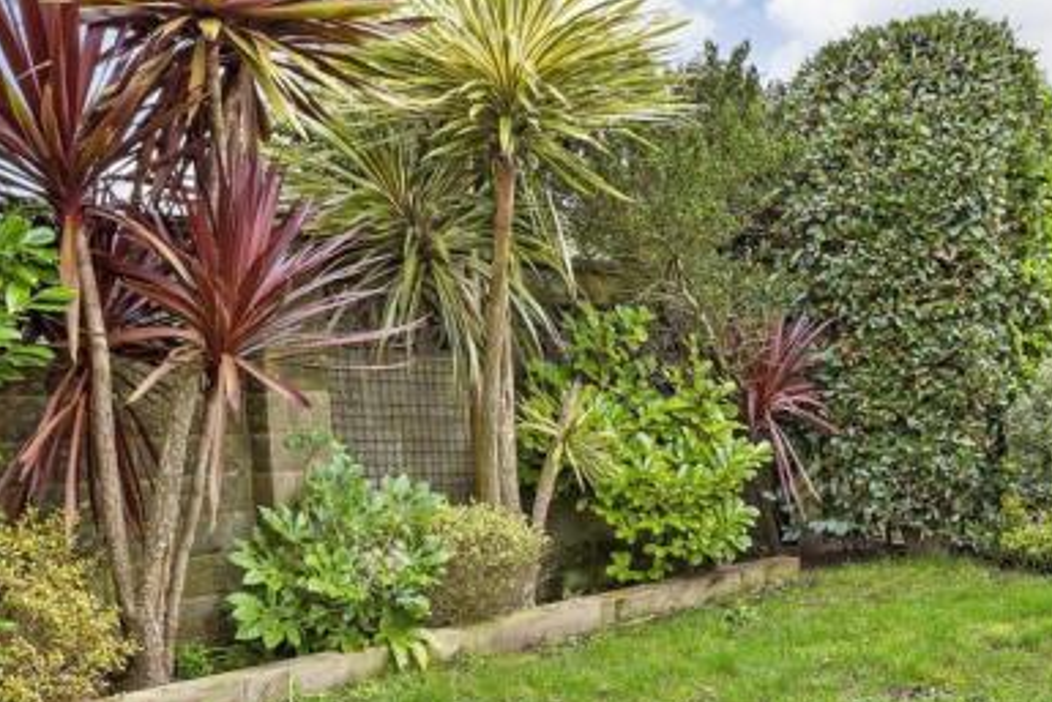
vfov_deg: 26.1
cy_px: 550
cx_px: 627
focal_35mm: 51
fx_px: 1491
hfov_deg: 38.7
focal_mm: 20
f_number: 8
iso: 200
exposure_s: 1/60
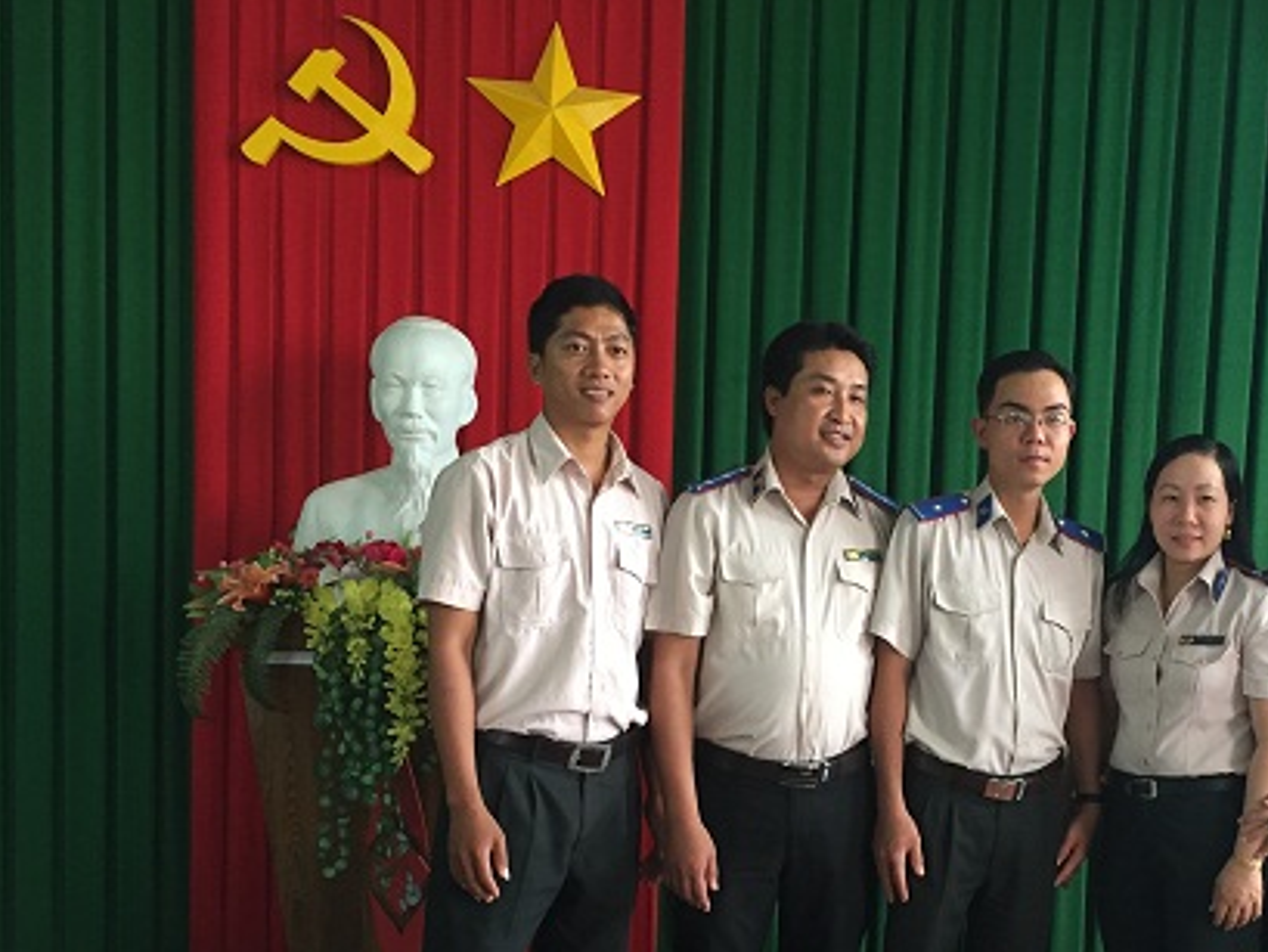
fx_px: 1576
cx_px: 857
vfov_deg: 33.1
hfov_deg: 43.2
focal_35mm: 43
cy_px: 678
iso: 160
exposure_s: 1/33
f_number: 2.2
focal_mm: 4.15
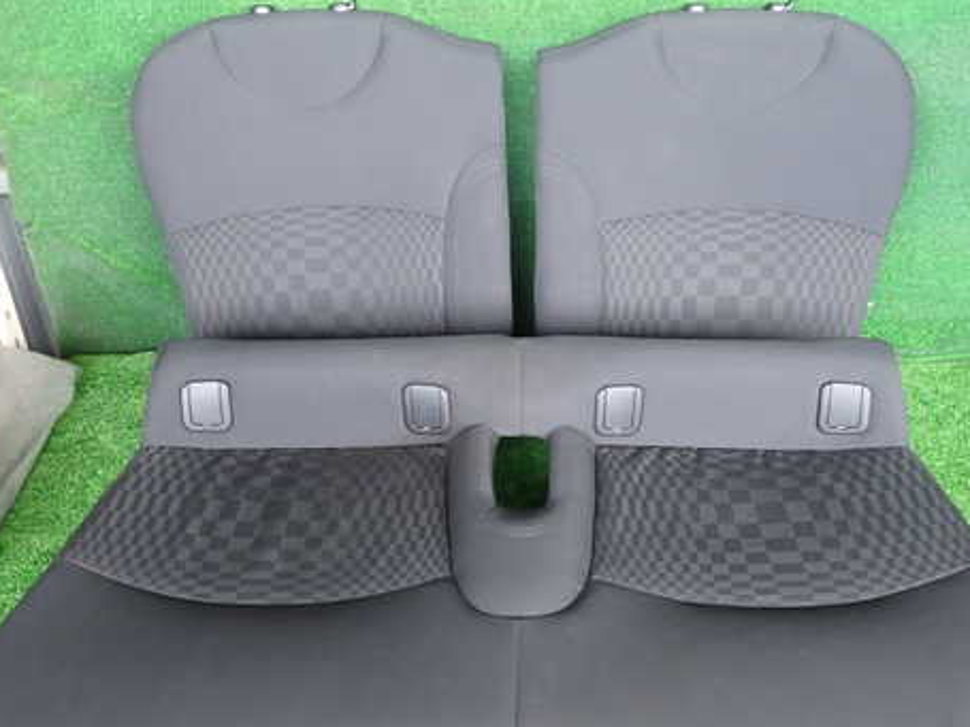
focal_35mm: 33
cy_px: 390
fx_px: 924
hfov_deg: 55.3
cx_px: 518
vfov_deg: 42.9
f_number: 2
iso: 200
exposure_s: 1/30
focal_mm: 4.5
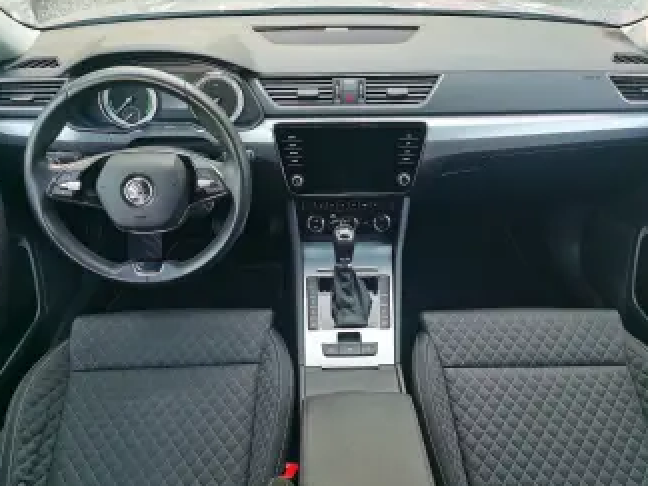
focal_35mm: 30
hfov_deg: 60.0
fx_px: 562
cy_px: 240
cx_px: 330
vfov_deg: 46.8
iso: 100
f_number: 1.6
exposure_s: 1/100
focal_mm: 5.56
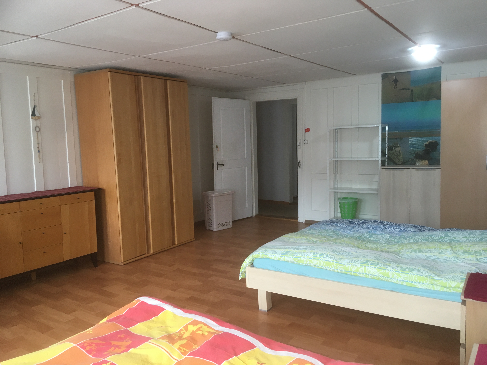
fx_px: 408
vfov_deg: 48.2
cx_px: 244
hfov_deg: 61.7
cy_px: 182
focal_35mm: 29
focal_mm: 4.15
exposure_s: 1/33
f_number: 2.2
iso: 80
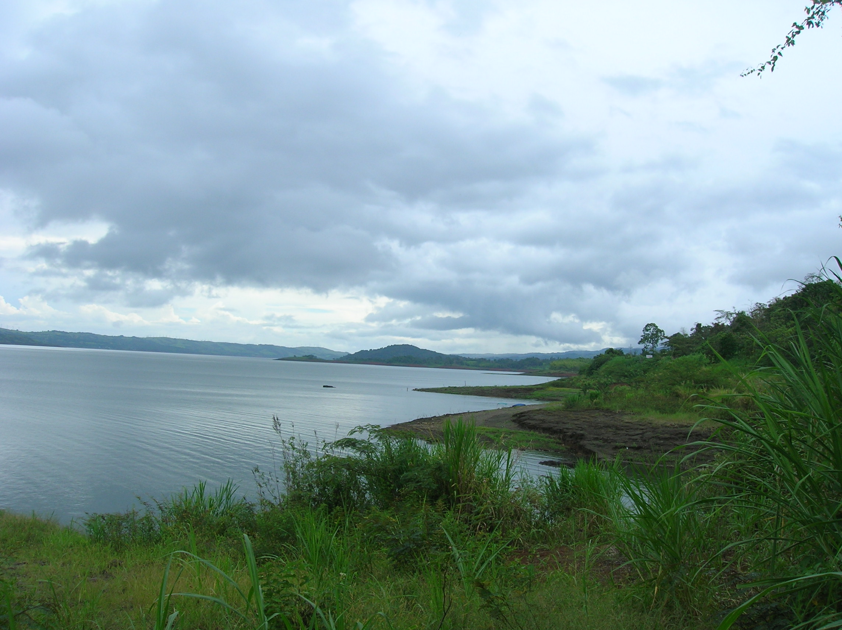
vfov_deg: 41.7
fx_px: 826
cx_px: 421
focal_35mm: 34
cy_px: 315
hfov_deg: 54.0
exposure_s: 1/304
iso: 50
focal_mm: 5.7
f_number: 4.9
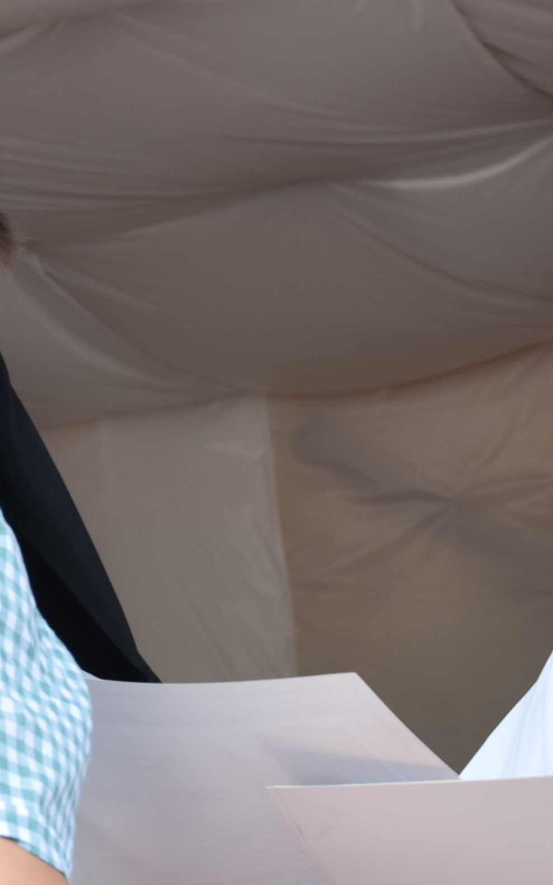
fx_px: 4194
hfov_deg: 7.5
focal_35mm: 174
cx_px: 130
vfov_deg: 12.0
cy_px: 572
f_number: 4.5
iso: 100
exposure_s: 1/160
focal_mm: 40
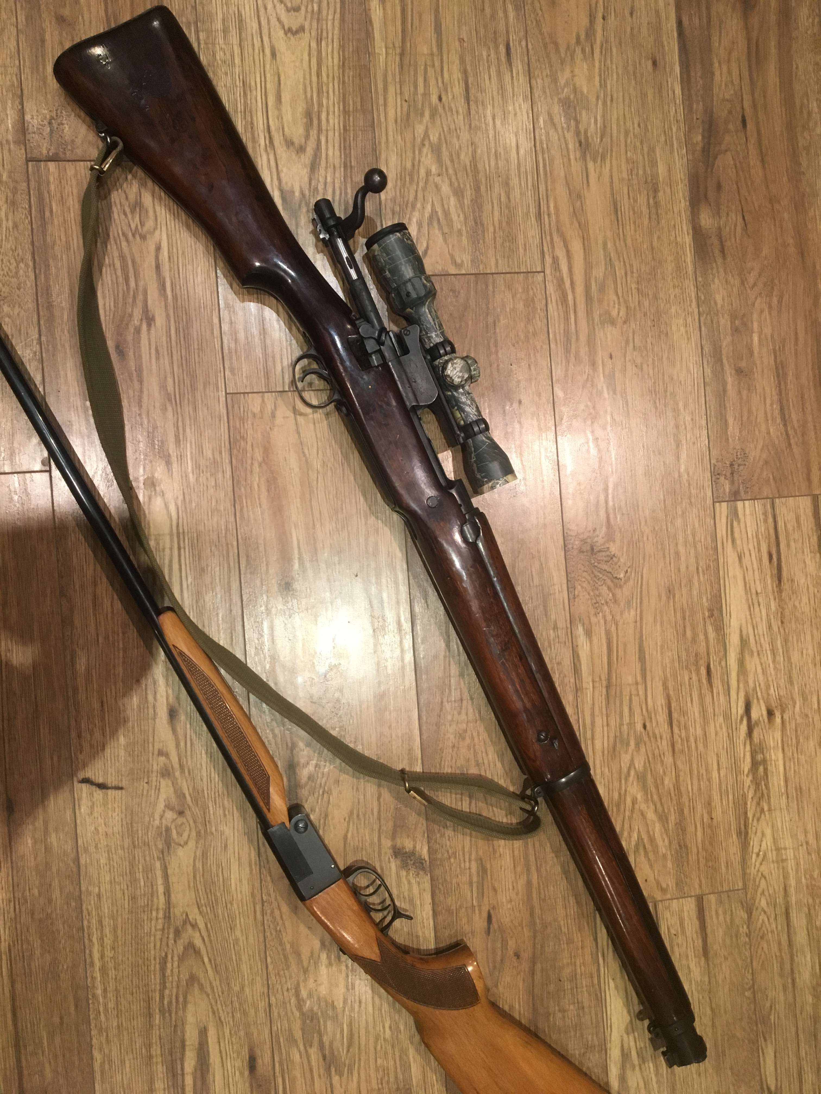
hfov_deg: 48.2
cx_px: 410
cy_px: 547
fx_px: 917
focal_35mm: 29
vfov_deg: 61.7
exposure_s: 1/30
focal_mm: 4.15
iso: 125
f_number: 2.2
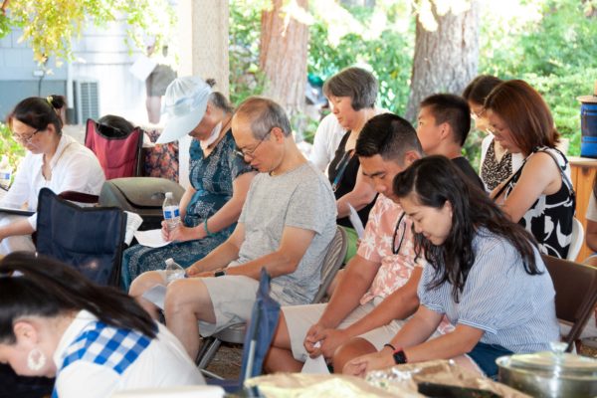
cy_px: 199
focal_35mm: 112
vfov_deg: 12.2
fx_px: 1865
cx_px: 298
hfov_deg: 18.2
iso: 900
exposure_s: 1/60
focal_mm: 75
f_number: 5
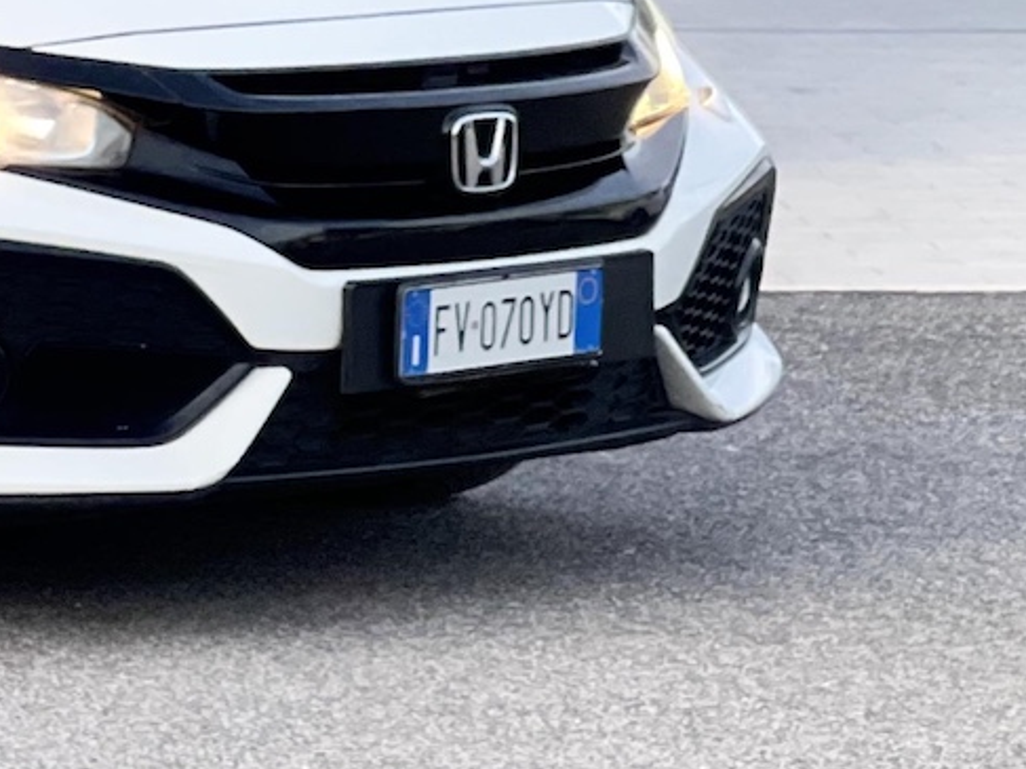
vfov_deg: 7.2
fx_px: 6075
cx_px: -576
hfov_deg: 9.4
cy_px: 39
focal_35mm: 205
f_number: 2.2
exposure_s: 1/121
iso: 80
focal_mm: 7.5
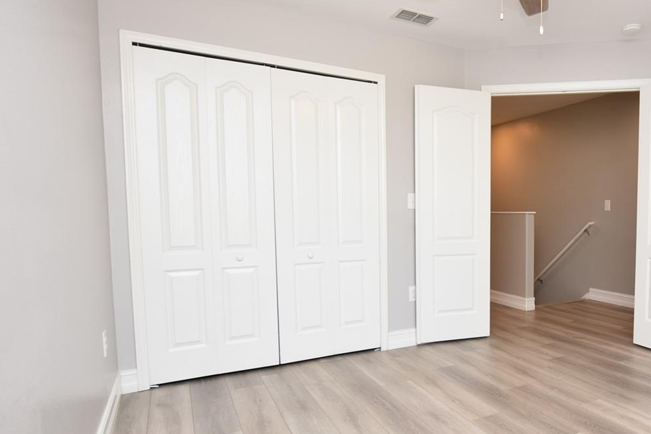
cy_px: 247
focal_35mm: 24
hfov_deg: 68.8
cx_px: 491
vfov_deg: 52.9
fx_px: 434
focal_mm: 10
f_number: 4
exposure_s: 1/60
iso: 250
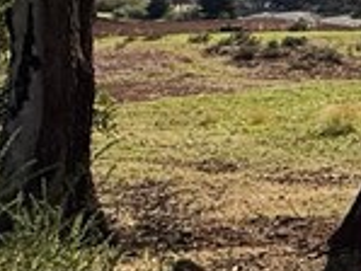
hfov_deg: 14.6
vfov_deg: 14.7
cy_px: -87
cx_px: 829
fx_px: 1002
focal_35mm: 96
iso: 50
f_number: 2.2
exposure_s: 1/3460
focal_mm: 2.22
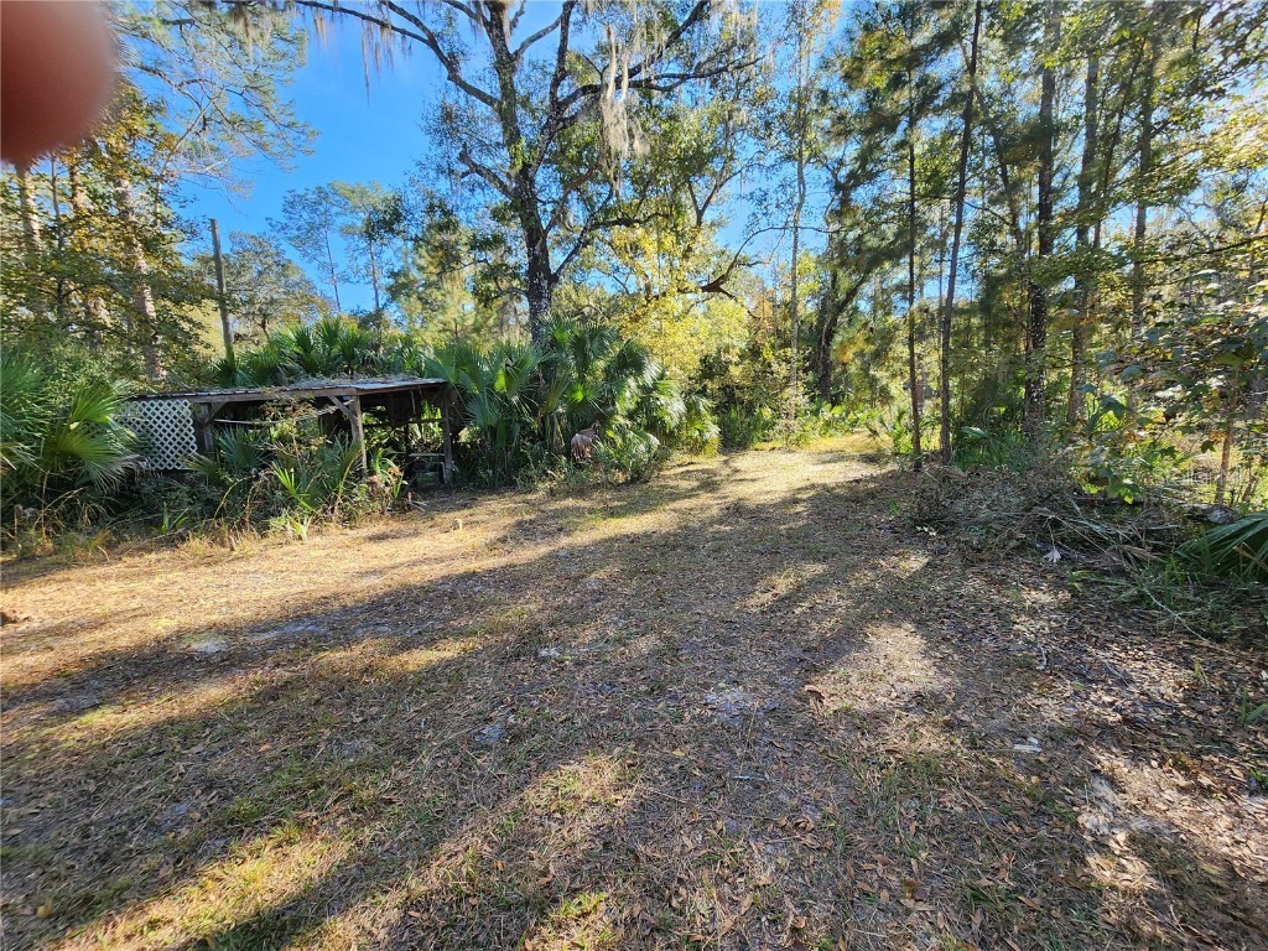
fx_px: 476
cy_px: 476
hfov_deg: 106.2
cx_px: 634
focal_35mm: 13
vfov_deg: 89.9
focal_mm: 2.2
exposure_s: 1/308
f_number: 2.2
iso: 50
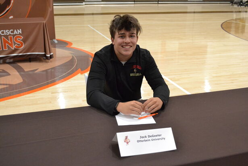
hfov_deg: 45.0
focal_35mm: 44
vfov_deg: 30.8
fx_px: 300
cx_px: 124
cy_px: 83
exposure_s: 1/160
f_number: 4.5
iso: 3200
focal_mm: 29
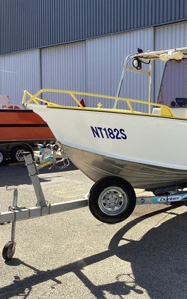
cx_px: 154
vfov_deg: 41.8
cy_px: 151
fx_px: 391
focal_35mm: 48
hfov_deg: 26.3
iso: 25
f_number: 2.4
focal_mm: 3.3
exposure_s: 1/936
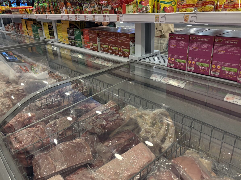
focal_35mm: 28
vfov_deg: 49.7
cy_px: 86
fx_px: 195
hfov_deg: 63.4
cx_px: 113
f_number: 1.6
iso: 125
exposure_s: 1/100
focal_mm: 5.96
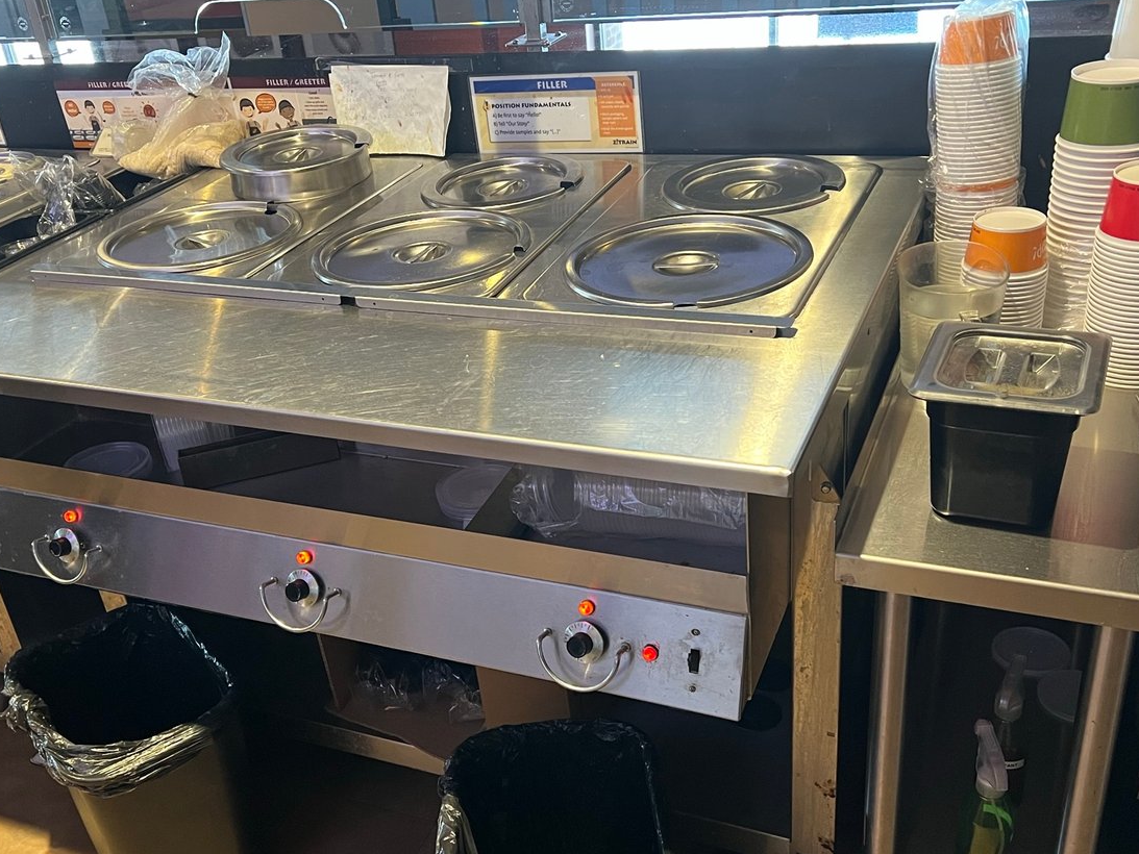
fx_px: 1185
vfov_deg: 39.6
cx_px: 491
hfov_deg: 51.2
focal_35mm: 36
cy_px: 479
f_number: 1.5
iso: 400
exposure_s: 1/60
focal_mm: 5.7
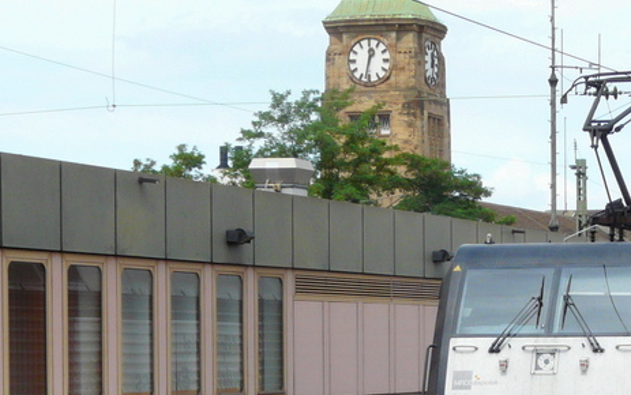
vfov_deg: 8.6
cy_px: 399
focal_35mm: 151
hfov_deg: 13.7
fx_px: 2598
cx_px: 620
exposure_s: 1/320
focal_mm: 10.8
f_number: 5.6
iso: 100
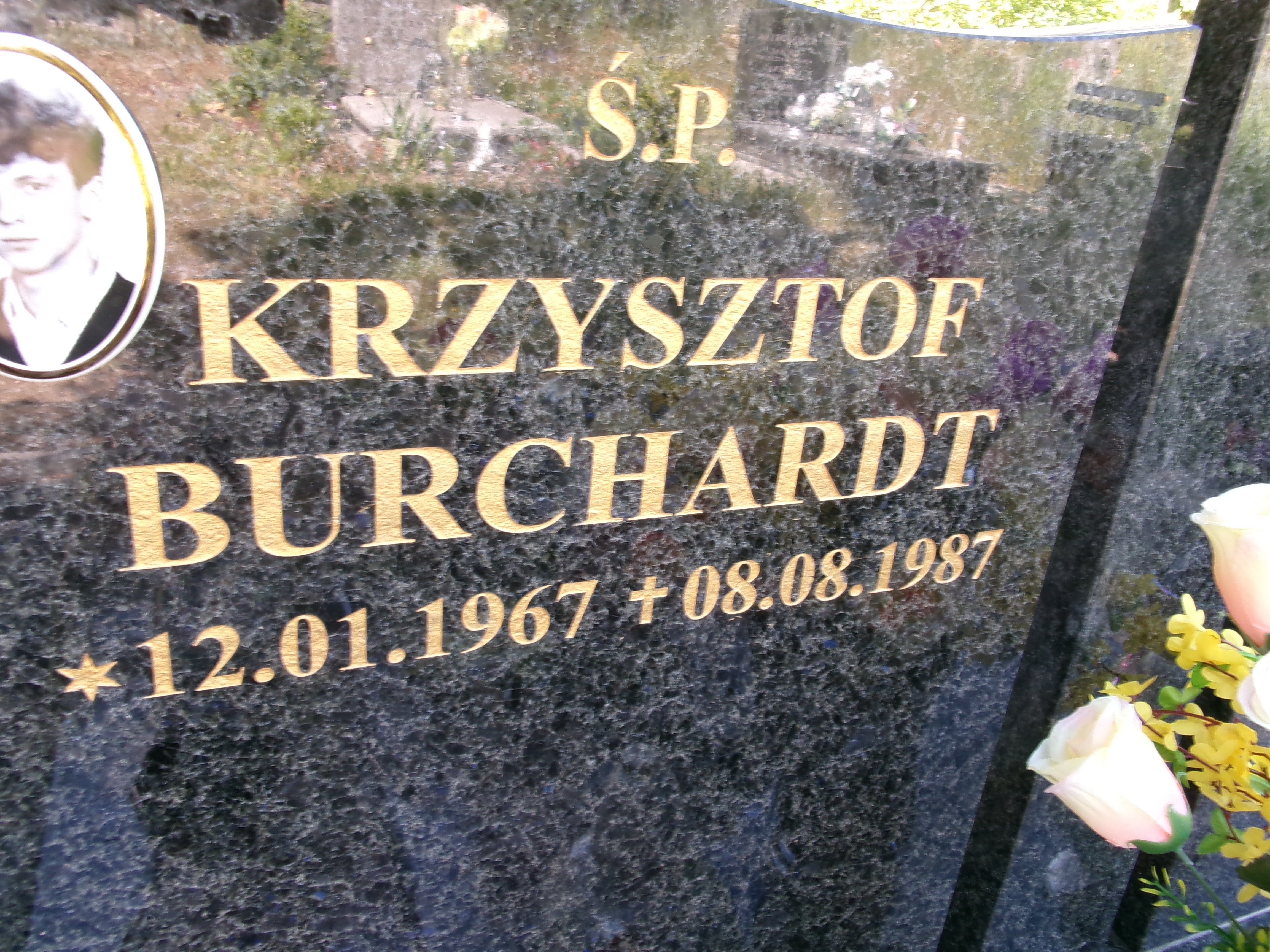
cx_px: 635
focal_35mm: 28
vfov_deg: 49.7
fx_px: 1027
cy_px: 476
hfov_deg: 63.4
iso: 124
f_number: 3.9
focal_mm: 5.1
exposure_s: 1/34
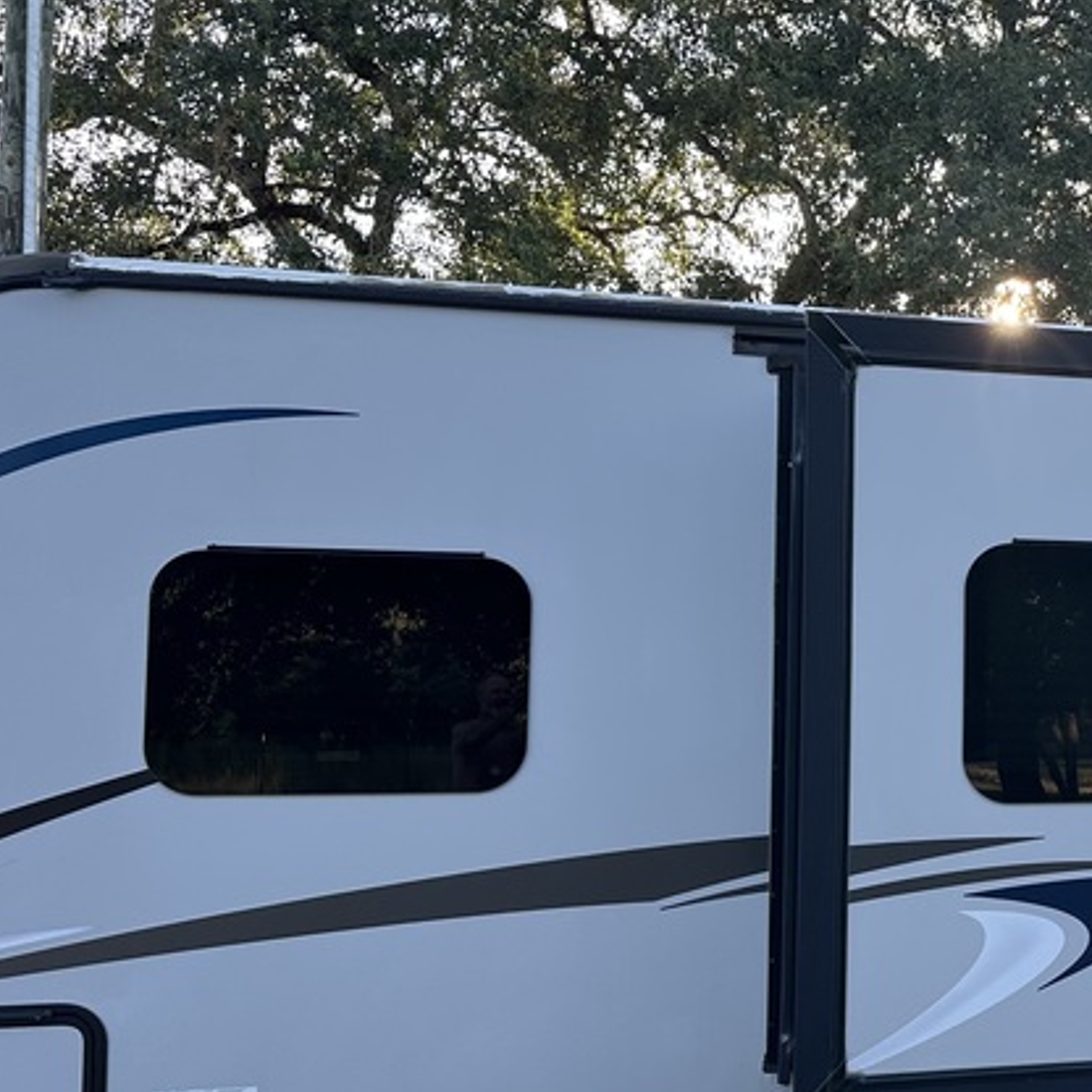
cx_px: 1105
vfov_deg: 33.4
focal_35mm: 51
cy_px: 549
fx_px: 1820
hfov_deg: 30.9
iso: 80
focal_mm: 6.86
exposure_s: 1/464
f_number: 1.78
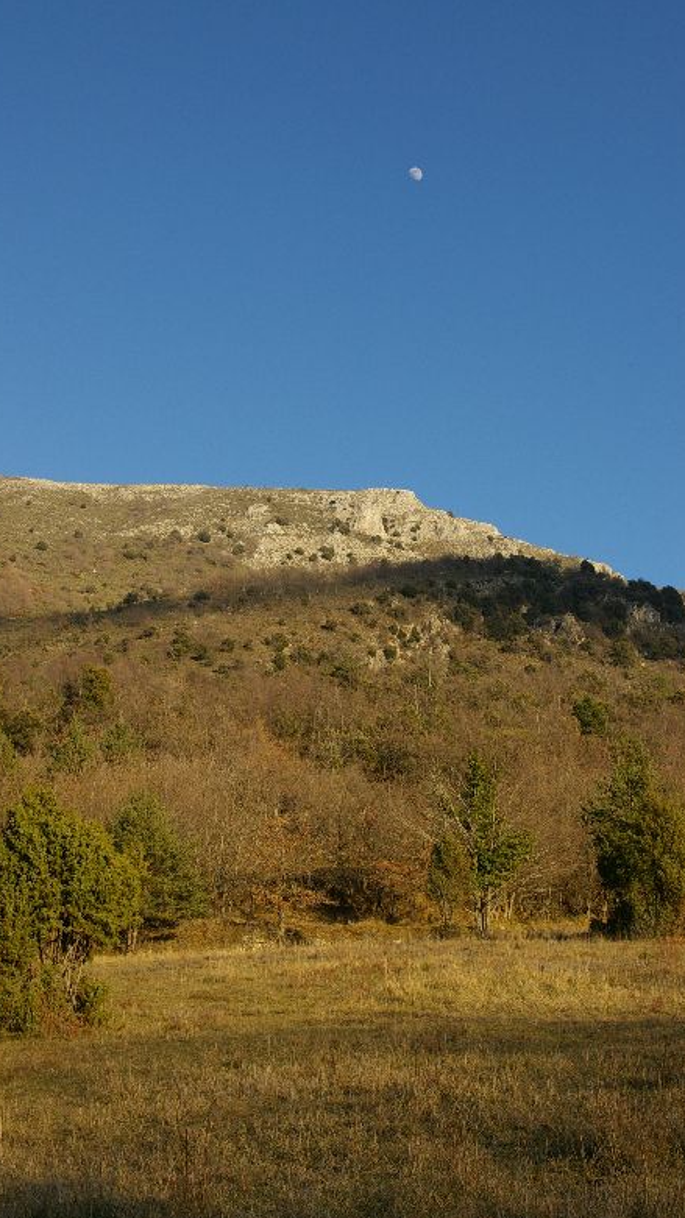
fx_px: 1454
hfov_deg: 26.5
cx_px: 318
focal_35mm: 45
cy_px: 618
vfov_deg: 45.5
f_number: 9
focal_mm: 28
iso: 200
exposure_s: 1/250
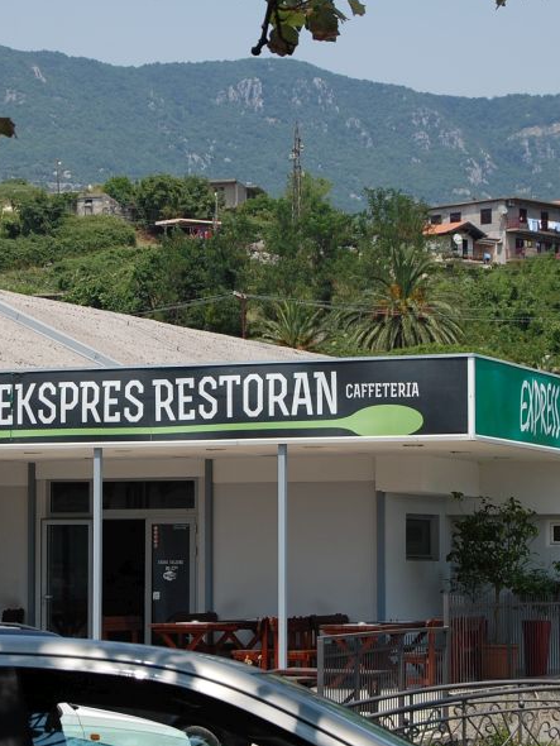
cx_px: 178
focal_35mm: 121
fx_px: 2602
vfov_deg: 16.3
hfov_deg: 12.3
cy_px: 374
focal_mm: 55
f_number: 10
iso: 200
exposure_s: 1/400
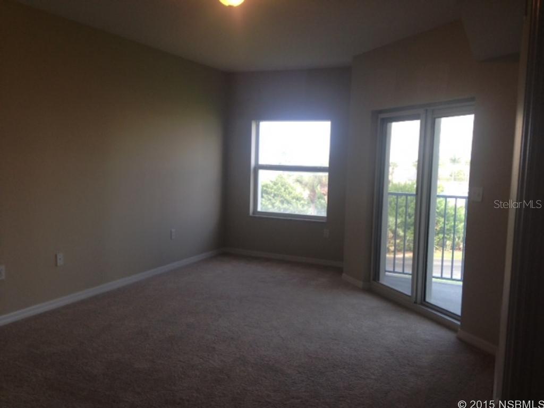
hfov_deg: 55.3
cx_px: 272
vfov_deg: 43.0
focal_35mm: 33
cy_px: 204
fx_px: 519
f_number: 2.4
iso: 64
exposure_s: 1/60
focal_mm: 4.12
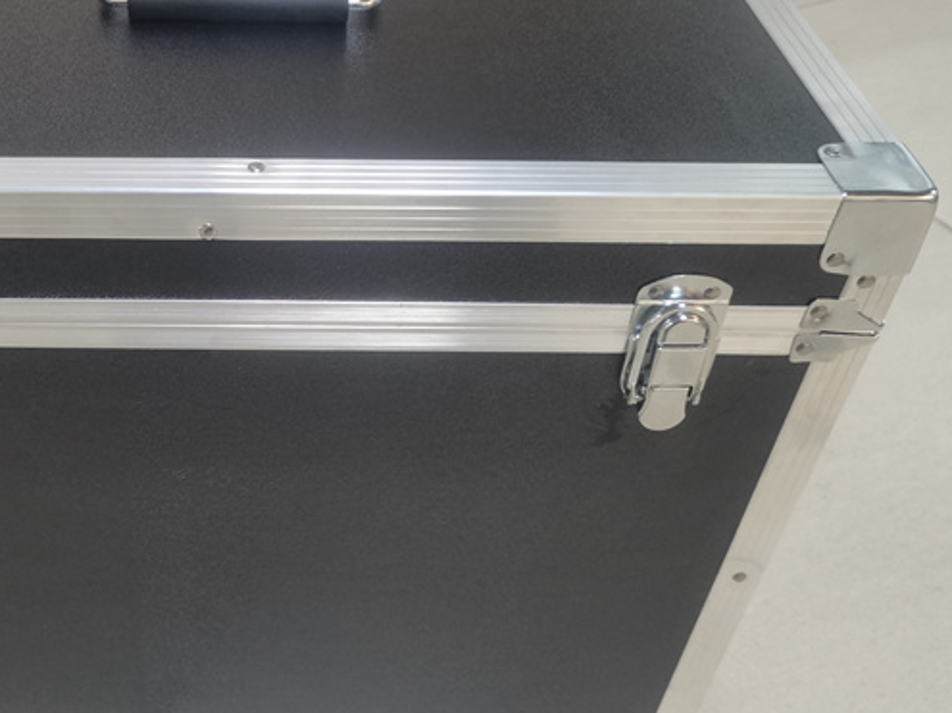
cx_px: 238
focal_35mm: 42
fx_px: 1155
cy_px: 354
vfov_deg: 34.3
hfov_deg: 43.4
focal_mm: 5.58
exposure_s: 1/25
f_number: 1.8
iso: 640
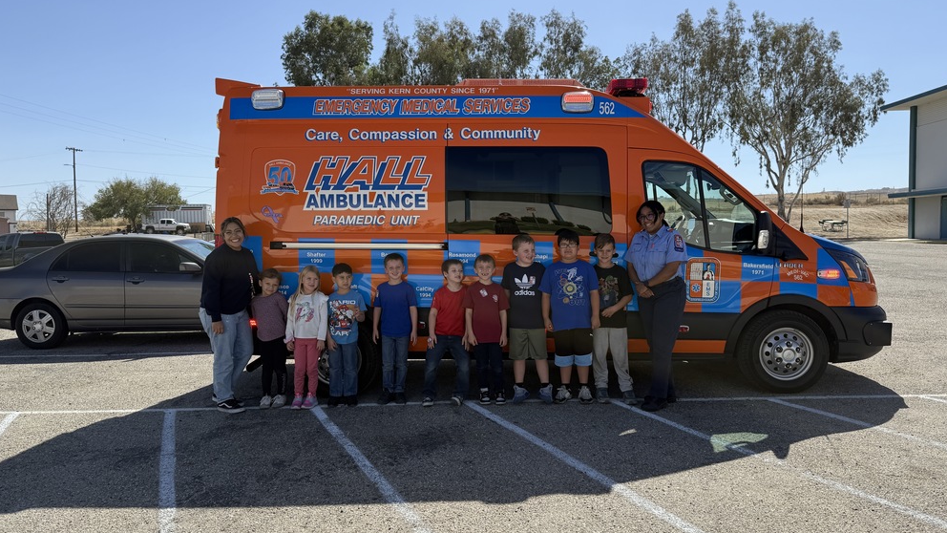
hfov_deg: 69.9
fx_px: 678
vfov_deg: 42.9
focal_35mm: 27
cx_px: 484
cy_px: 268
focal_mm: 6.76
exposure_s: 1/3759
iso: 80
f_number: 1.78
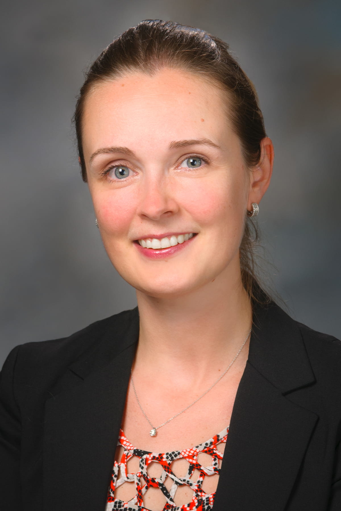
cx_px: 170
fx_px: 2238
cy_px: 256
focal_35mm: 158
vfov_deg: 13.0
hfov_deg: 8.7
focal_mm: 105
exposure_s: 1/100
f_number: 6.3
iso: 200
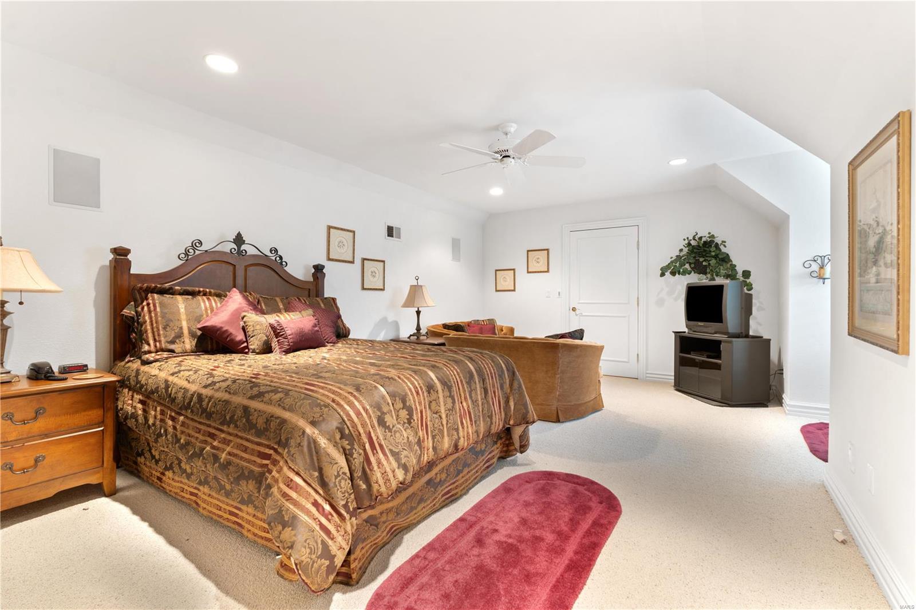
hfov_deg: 96.7
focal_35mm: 16
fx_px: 407
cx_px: 458
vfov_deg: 73.7
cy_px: 305
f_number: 8
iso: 400
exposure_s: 6
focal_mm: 16
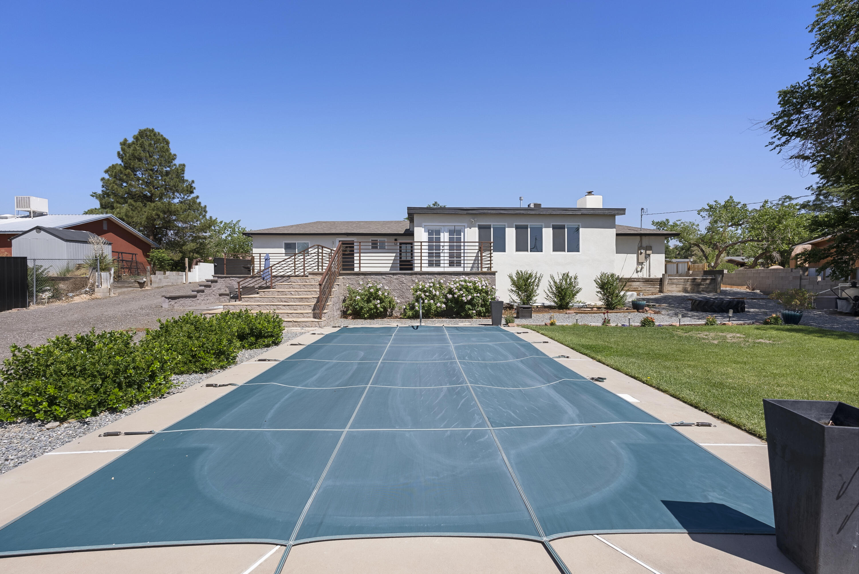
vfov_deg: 68.9
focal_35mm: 18
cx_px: 430
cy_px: 287
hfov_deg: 91.6
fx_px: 418
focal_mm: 17.5
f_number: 9
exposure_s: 1/1000
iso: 250
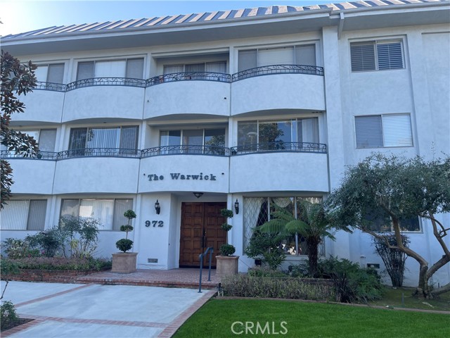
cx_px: 225
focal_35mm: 25
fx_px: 325
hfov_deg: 69.4
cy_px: 169
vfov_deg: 54.9
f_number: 1.6
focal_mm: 5.1
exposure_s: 1/518
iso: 32
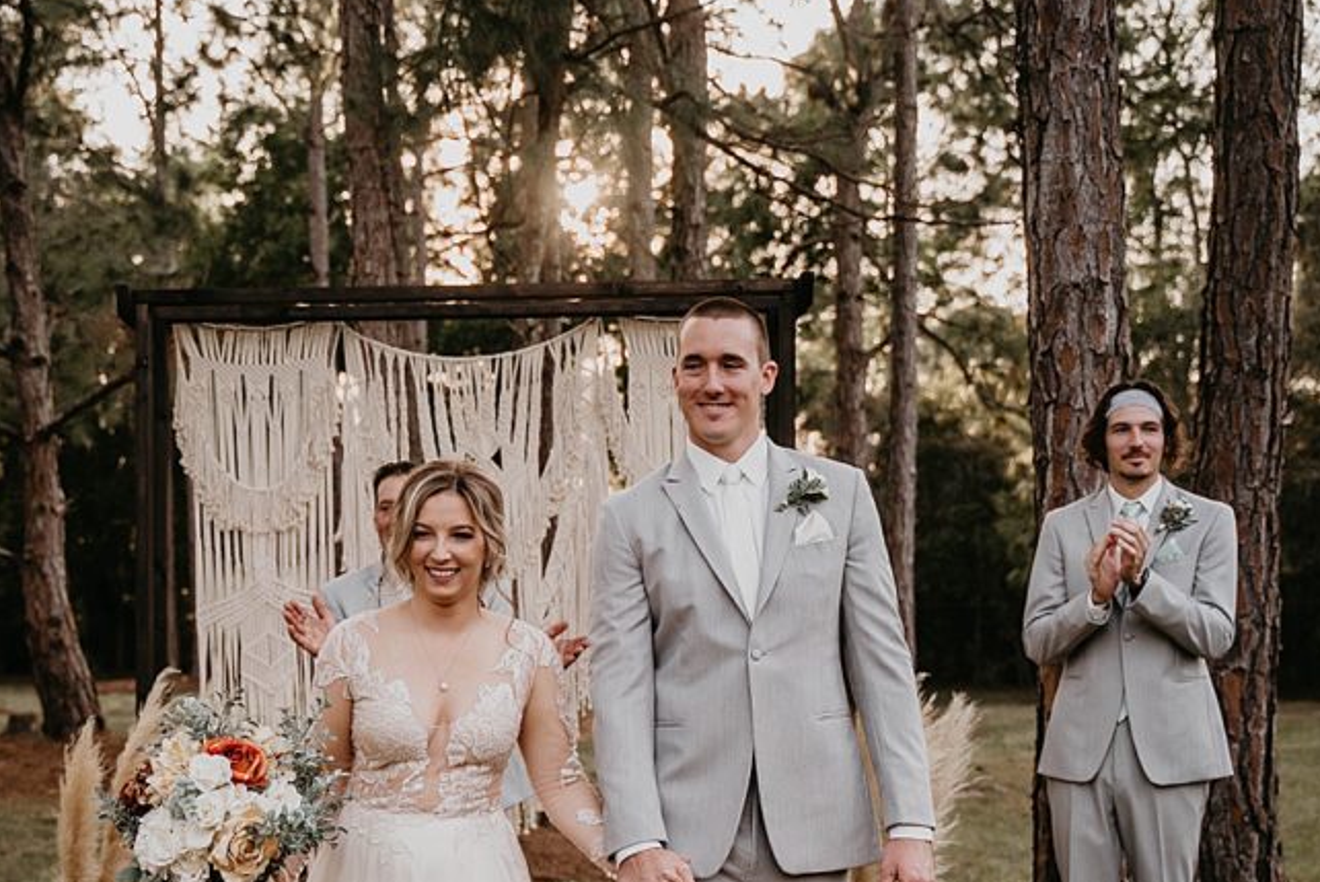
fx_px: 2165
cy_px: 646
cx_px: 477
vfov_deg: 22.8
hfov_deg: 33.7
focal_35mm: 59
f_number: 2.8
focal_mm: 37
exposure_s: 1/320
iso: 200
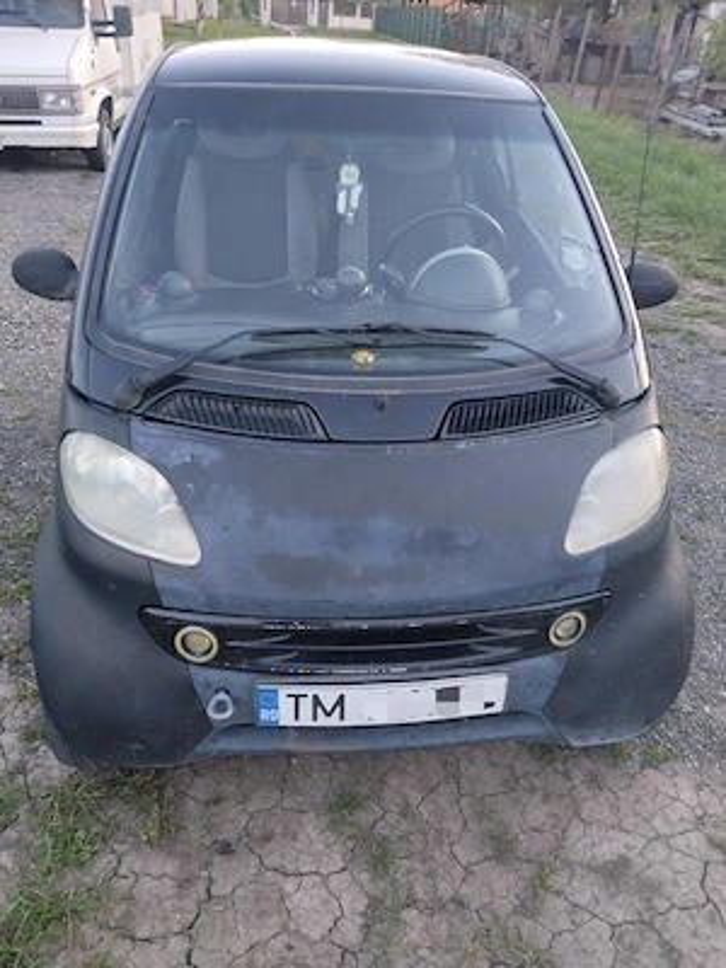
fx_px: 811
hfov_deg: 48.2
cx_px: 363
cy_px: 484
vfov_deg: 61.7
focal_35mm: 29
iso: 160
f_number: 1.8
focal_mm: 4.22
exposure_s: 1/25
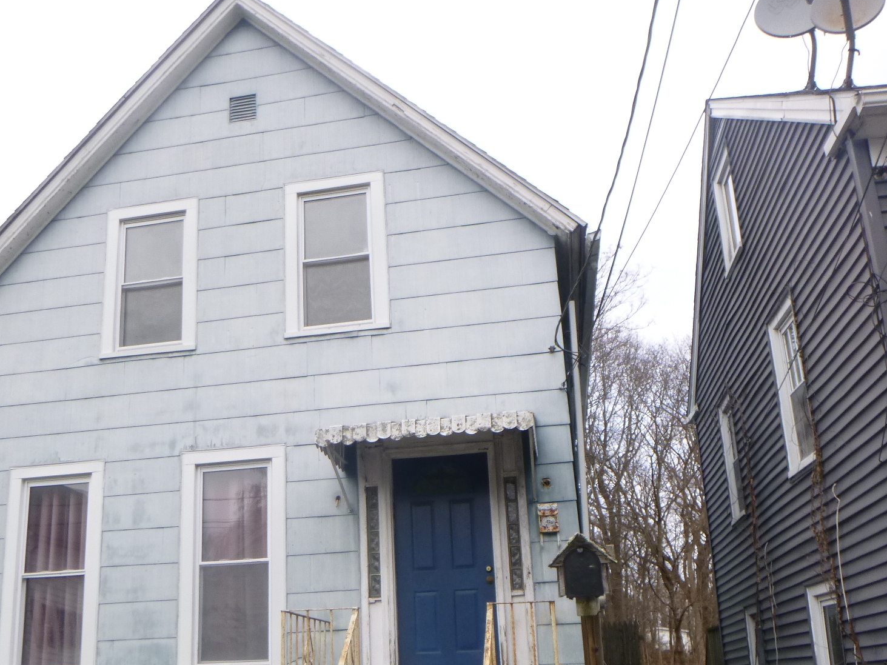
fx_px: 897
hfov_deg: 52.3
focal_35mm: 35
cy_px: 447
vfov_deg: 40.2
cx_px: 359
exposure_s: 1/200
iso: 100
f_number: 3.9
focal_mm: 4.5
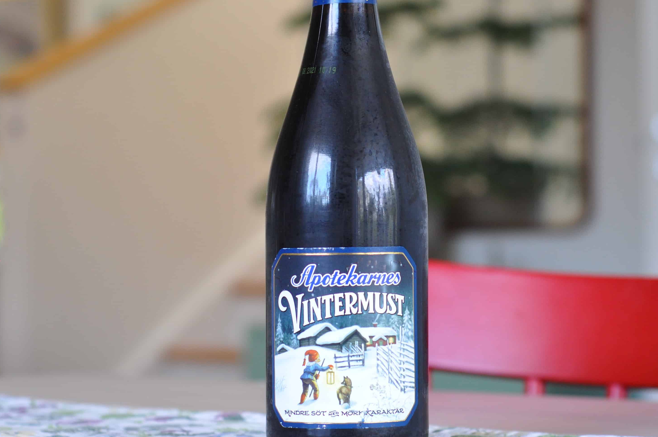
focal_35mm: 110
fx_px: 2008
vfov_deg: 12.4
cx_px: 350
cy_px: 153
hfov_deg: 18.6
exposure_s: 1/60
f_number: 4
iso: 560
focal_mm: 50
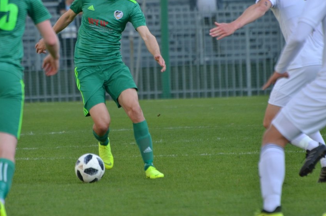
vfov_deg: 2.1
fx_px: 5821
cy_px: 72
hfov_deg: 3.2
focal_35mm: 644
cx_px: 144
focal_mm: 300
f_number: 5.6
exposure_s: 1/800
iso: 400
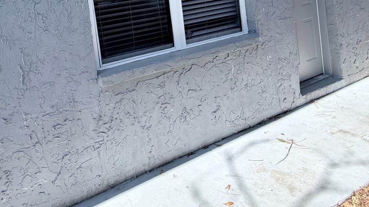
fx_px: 264
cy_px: 4
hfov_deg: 64.9
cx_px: 84
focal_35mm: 27
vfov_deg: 38.5
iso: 64
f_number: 2.2
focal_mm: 2.22
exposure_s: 1/502
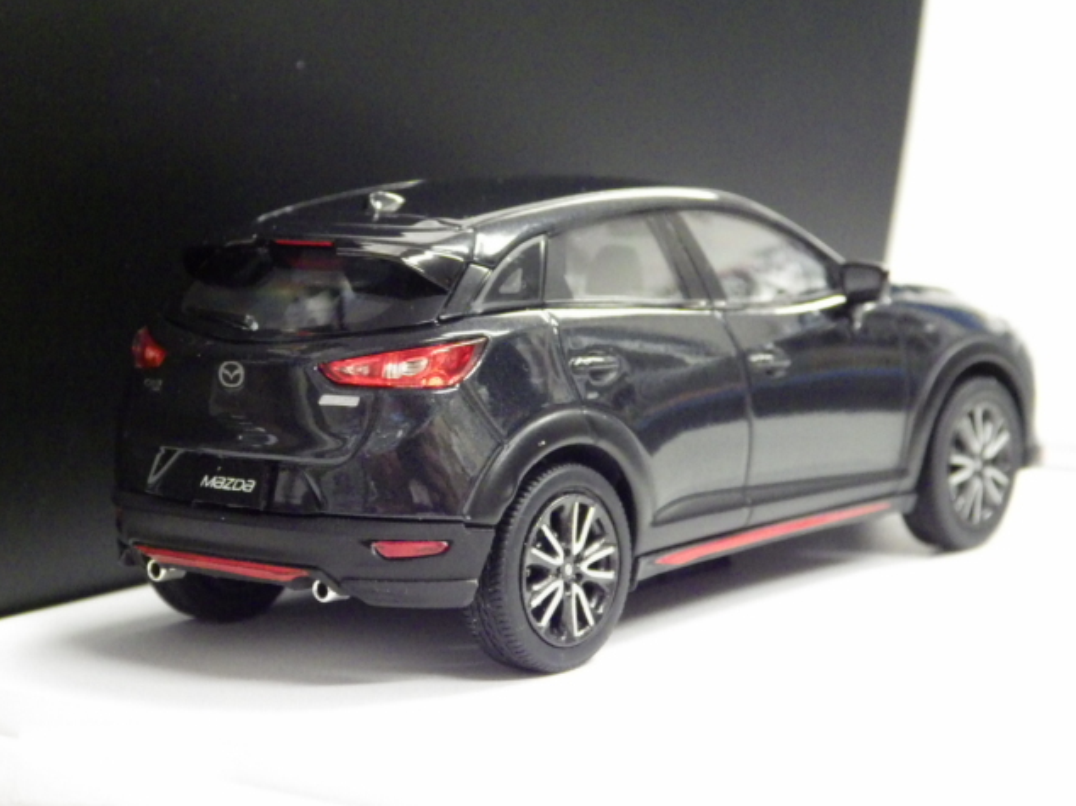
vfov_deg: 14.2
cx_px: 535
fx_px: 3232
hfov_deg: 18.9
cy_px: 400
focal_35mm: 104
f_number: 4.6
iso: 1600
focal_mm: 18.4
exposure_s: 1/30
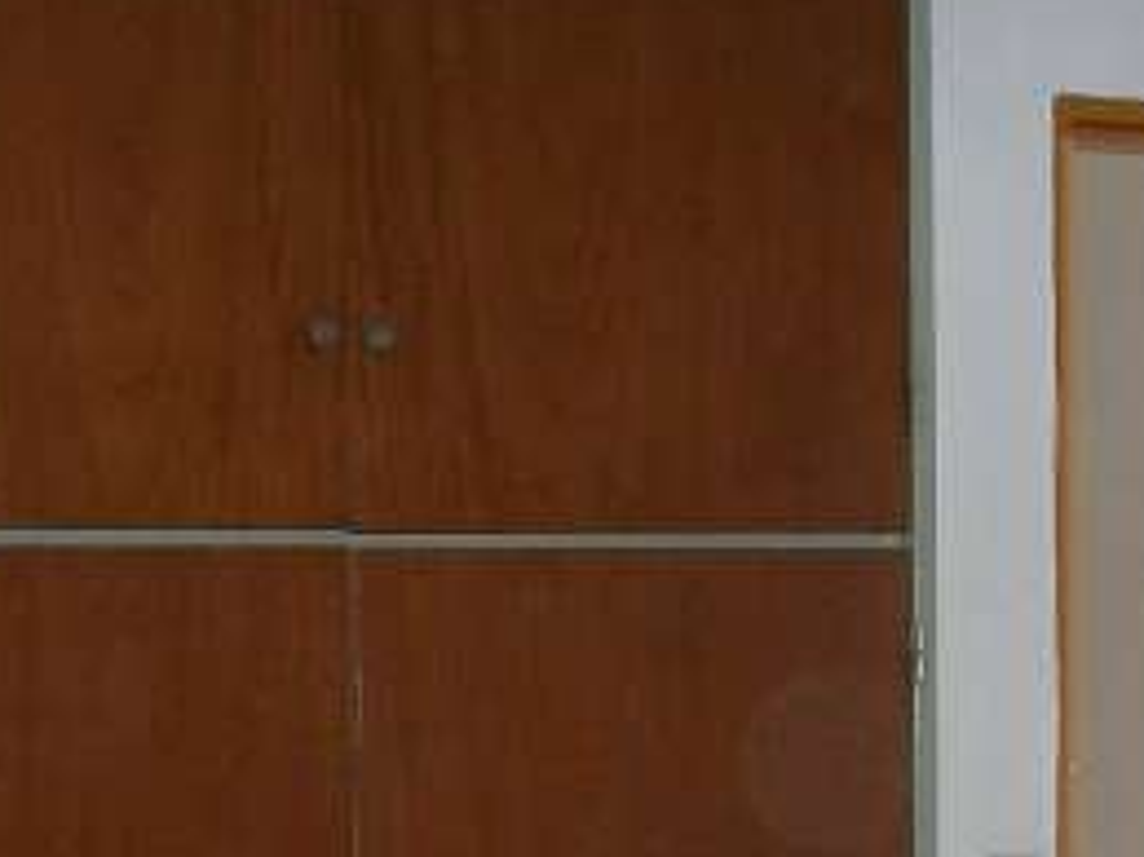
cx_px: 574
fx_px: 3270
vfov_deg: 14.3
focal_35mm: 99
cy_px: 1126
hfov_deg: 19.8
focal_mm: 5.7
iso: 160
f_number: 2.9
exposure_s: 1/30
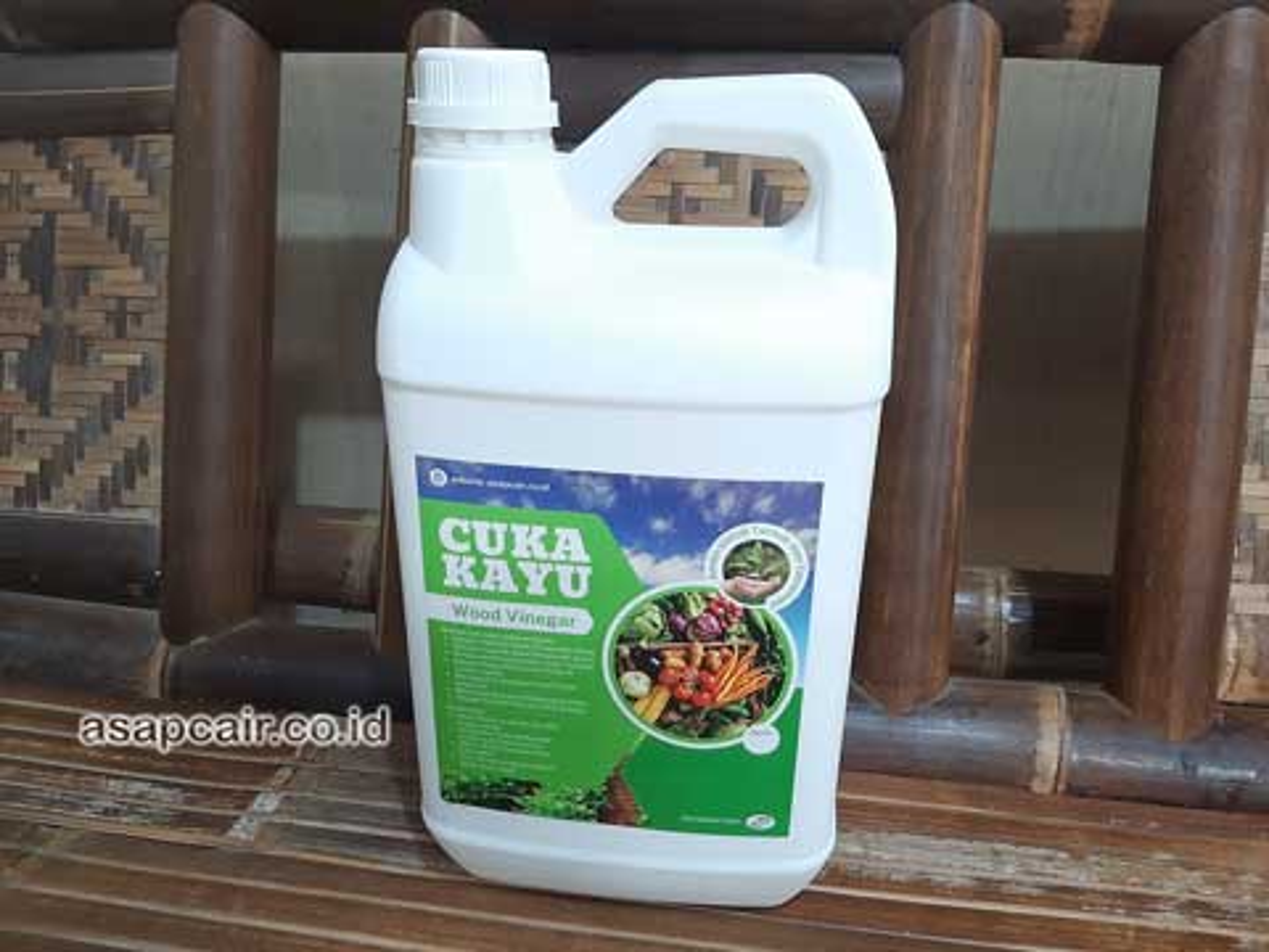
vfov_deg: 51.4
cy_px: 476
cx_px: 634
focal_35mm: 27
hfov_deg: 65.3
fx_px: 990
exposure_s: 1/20
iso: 640
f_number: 1.7
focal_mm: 3.93
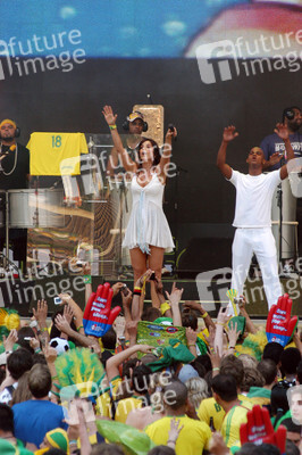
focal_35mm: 300
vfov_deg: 6.9
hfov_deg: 4.6
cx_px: 151
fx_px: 3781
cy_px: 228
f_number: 4
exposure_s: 1/160
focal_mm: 200
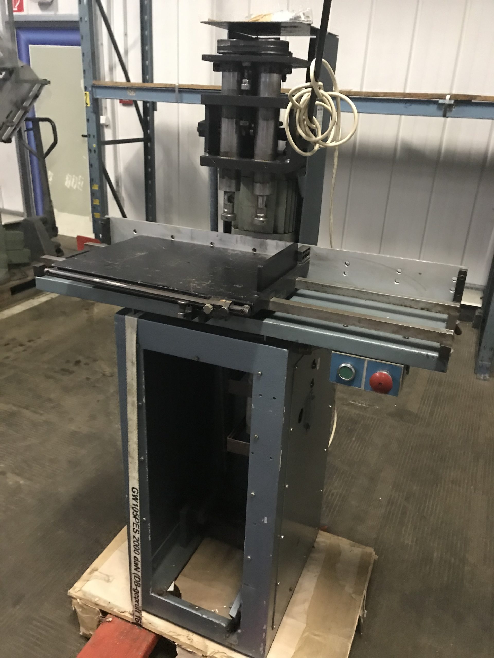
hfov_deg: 49.7
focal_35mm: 28
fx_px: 533
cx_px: 247
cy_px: 329
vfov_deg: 63.4
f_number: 1.8
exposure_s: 1/4
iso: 80
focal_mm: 3.99
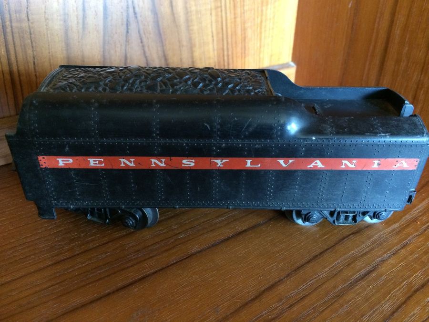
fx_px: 372
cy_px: 161
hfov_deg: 60.0
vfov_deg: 46.8
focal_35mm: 30
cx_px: 214
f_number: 2.2
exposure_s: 1/20
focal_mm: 4.12
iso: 320
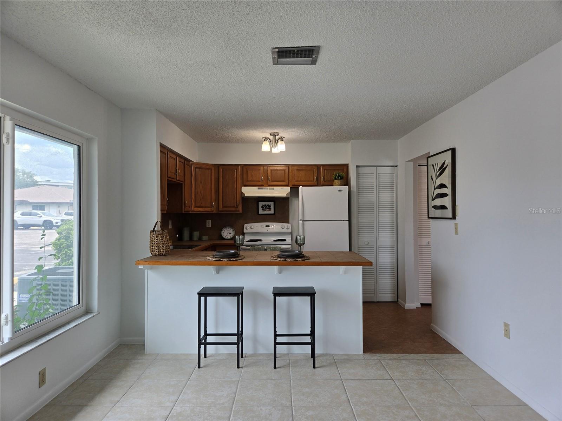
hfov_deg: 73.9
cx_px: 281
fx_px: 373
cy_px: 210
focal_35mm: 23
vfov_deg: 58.9
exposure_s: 1/120
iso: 32
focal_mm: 5.4
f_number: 1.8
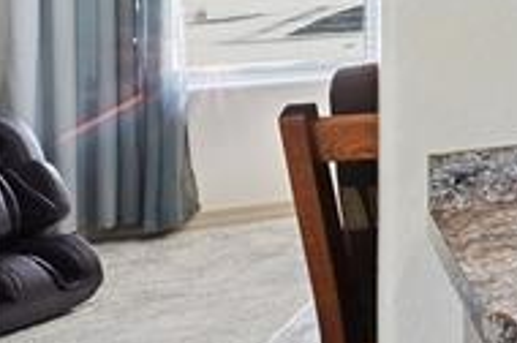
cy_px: -101
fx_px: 1161
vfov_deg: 15.9
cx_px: 1382
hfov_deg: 13.3
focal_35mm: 81
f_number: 11
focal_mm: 15
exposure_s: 1/10
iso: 800
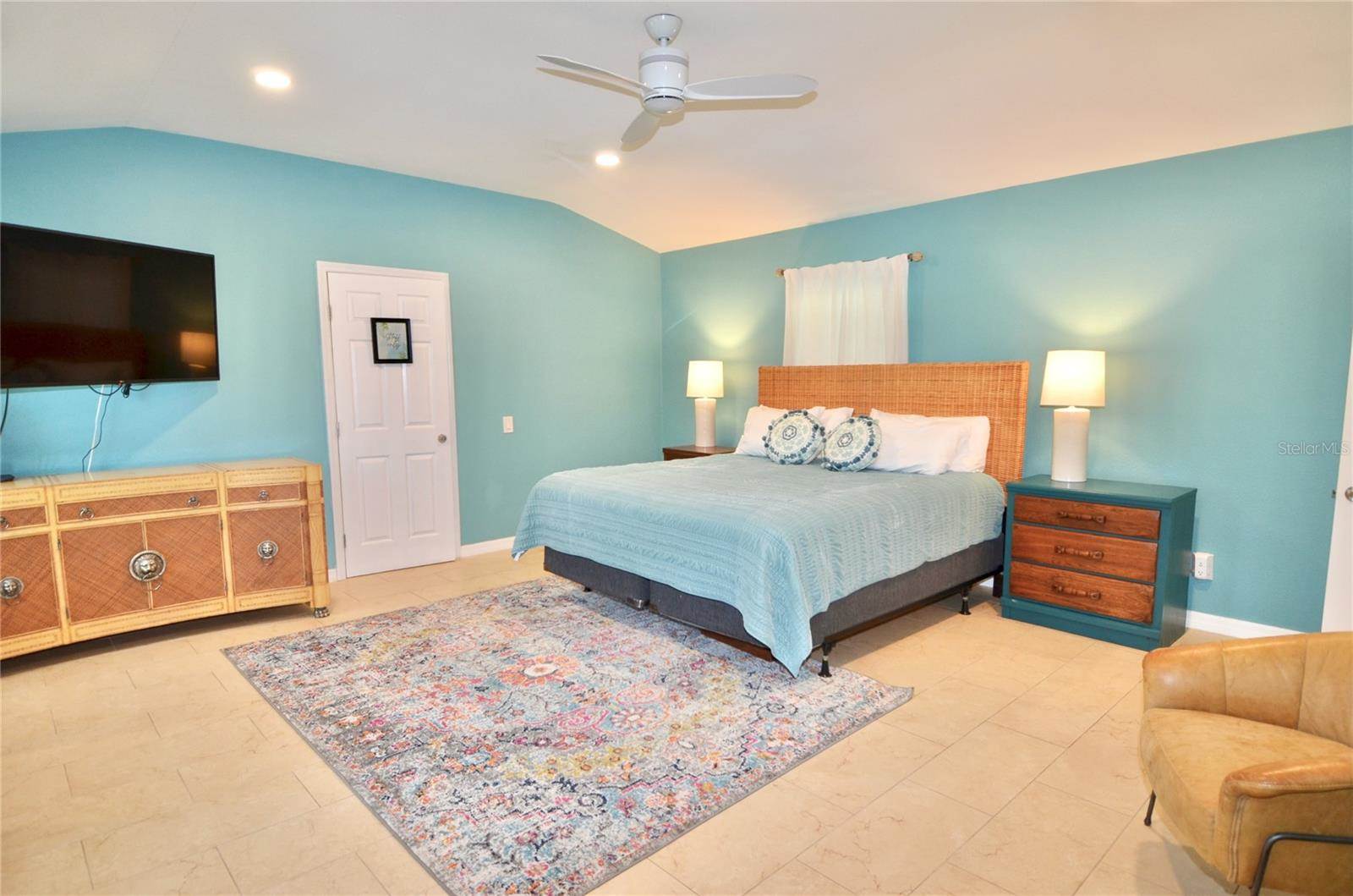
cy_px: 448
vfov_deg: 67.1
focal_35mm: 18
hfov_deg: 90.1
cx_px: 676
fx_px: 675
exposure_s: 1/60
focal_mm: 12
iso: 400
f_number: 4
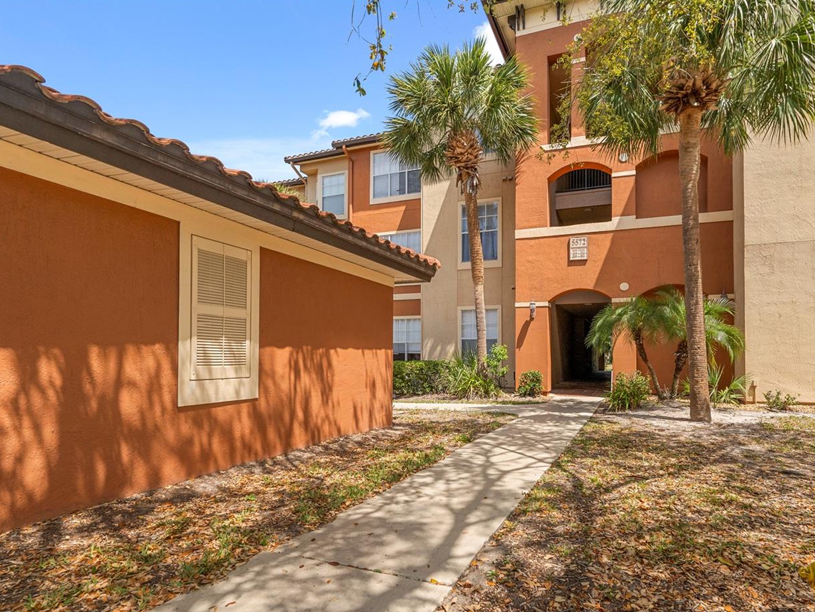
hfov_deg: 81.4
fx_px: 471
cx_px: 459
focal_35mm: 20
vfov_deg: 65.7
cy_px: 349
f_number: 4
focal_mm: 16
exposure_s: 1/2500
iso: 500
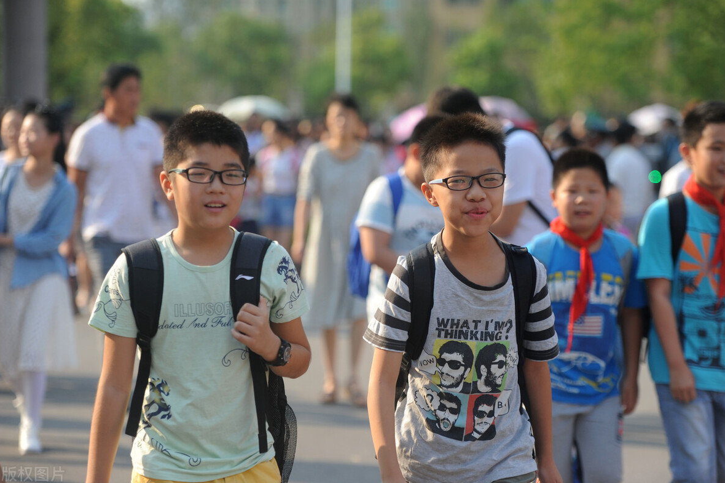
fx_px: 2375
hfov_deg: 17.4
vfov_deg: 11.6
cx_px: 367
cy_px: 242
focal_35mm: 118
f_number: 2.8
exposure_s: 1/2000
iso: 400
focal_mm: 116
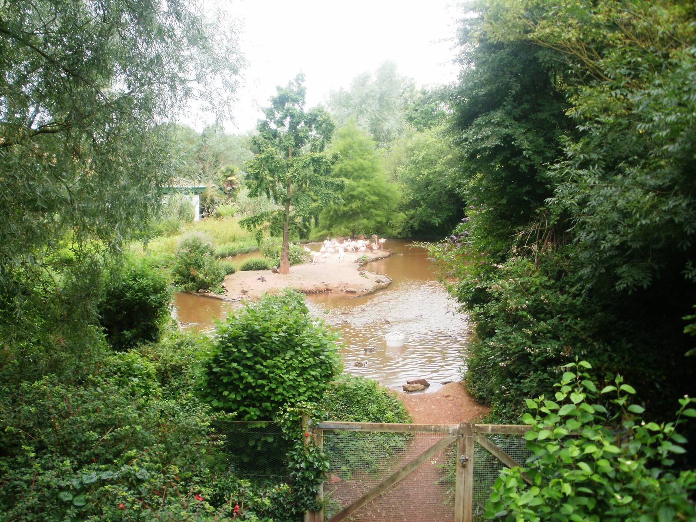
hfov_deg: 51.4
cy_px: 261
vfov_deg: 39.7
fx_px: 724
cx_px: 348
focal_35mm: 36
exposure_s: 1/100
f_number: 3.5
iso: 100
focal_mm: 6.3
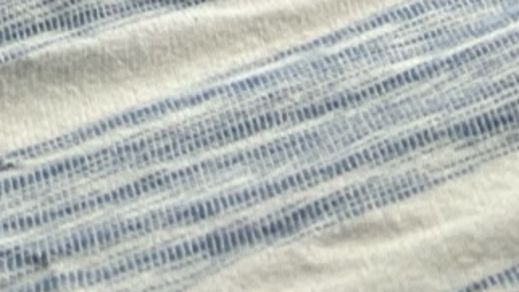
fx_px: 2477
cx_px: -841
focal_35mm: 180
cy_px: -589
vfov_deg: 6.2
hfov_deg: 10.0
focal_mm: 5.7
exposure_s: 1/384
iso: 50
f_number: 1.5
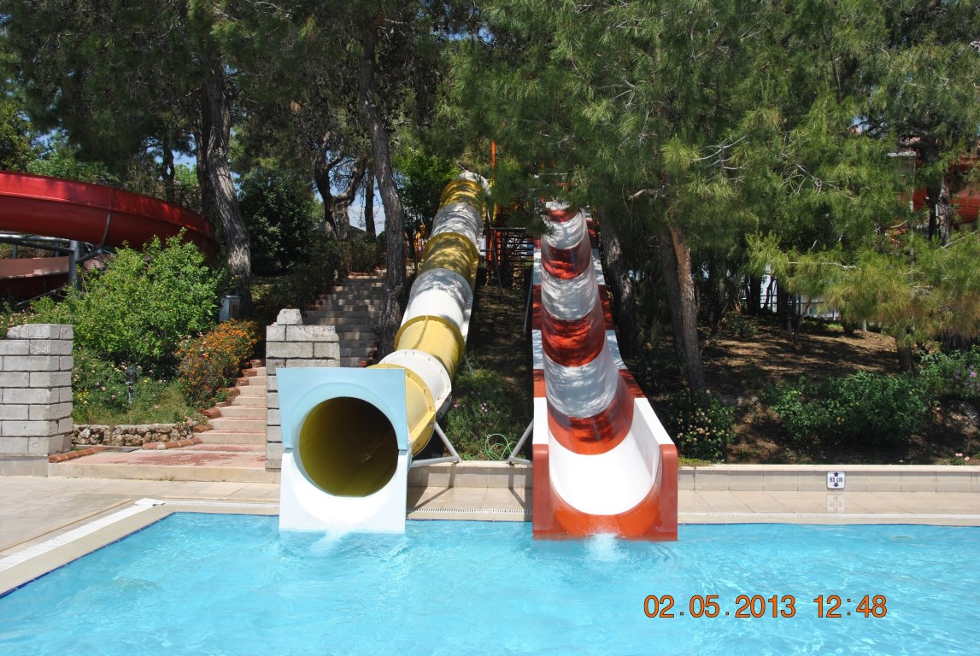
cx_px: 490
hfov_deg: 61.9
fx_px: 818
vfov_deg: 43.7
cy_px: 328
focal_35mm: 30
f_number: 11
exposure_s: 1/200
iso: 100
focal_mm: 20
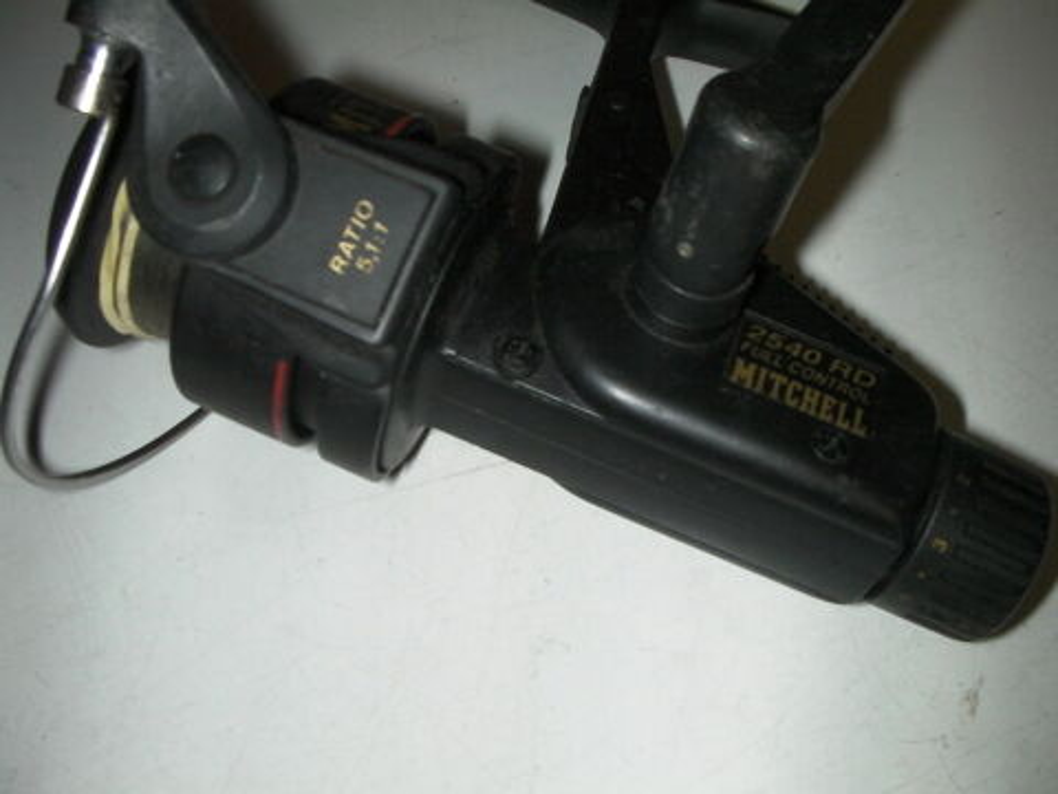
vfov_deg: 37.7
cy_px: 397
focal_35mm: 38
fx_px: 1161
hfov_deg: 49.0
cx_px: 529
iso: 200
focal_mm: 6.3
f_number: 5.6
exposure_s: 1/30
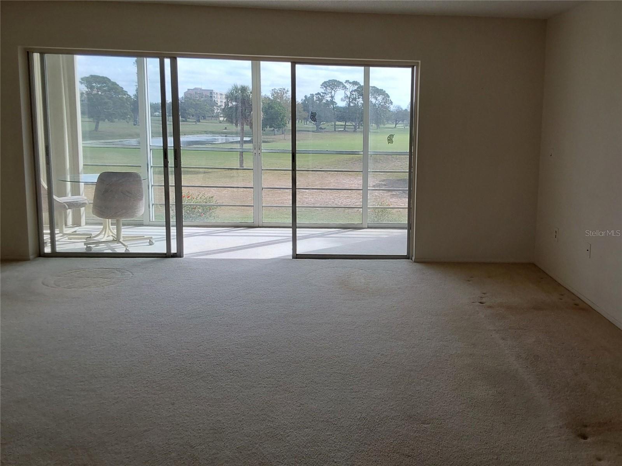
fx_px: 503
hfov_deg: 63.4
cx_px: 311
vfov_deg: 49.7
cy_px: 233
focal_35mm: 28
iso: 50
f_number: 1.9
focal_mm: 2.91
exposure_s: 1/625
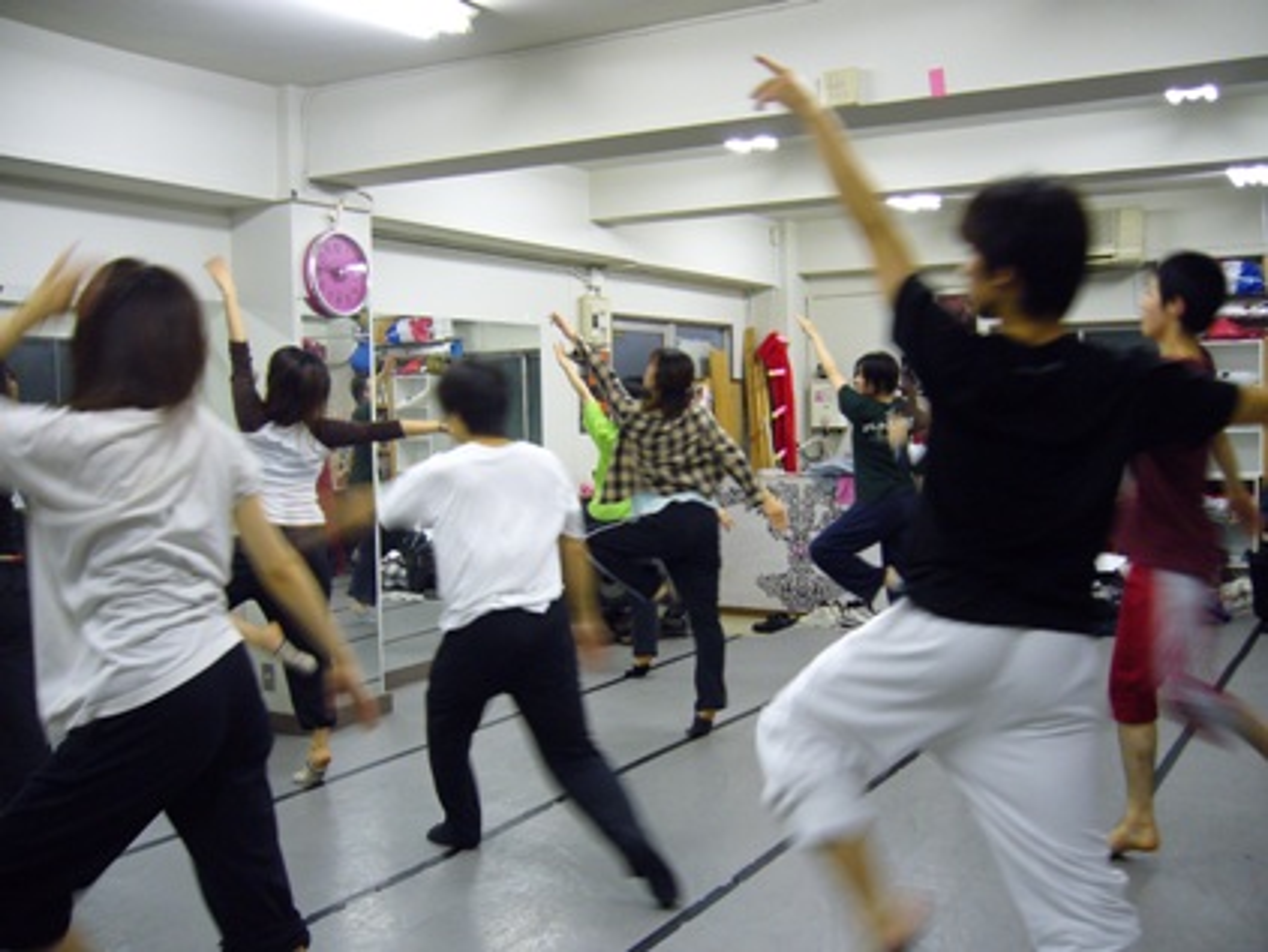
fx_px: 1283
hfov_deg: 52.6
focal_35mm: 35
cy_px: 476
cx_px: 634
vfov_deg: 40.7
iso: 160
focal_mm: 5.8
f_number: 2.8
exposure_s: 1/15
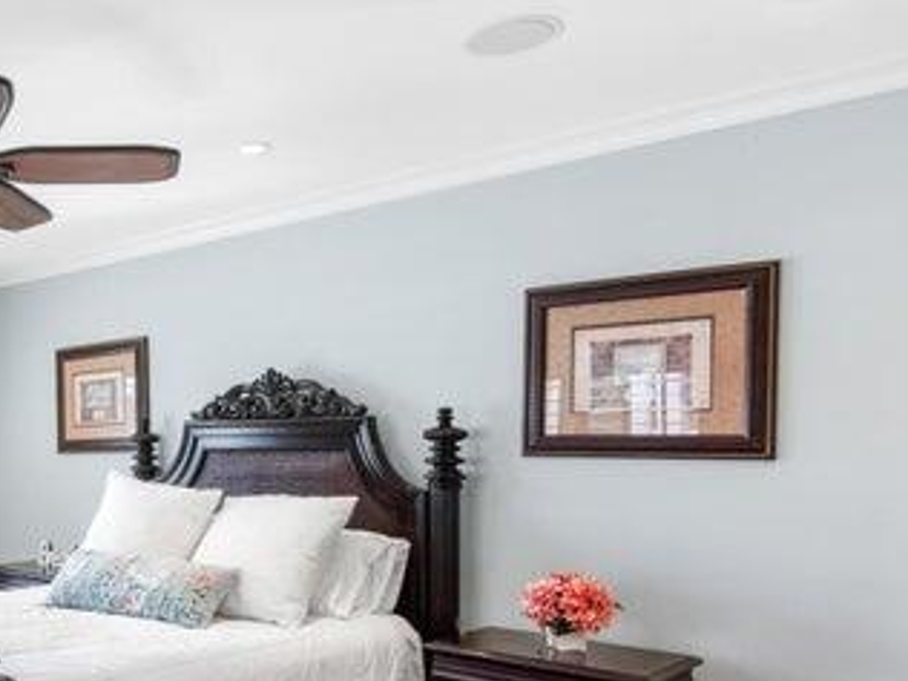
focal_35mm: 35
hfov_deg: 46.0
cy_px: 457
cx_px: 45
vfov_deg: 40.2
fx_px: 918
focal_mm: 12
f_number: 14
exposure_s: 1/2.5
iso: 400
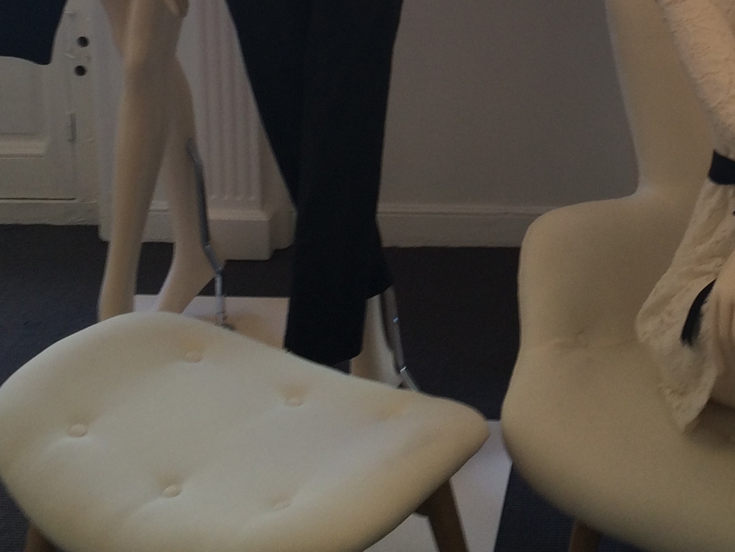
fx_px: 1550
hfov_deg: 26.2
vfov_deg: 19.2
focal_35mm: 73
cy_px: -87
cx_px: 578
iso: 40
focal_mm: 4.15
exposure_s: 1/50
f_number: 2.2
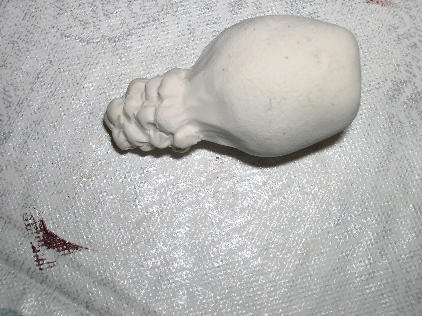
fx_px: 560
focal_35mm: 46
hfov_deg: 41.3
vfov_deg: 31.5
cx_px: 211
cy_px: 158
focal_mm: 7.7
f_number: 5.4
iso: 50
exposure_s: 1/60.1
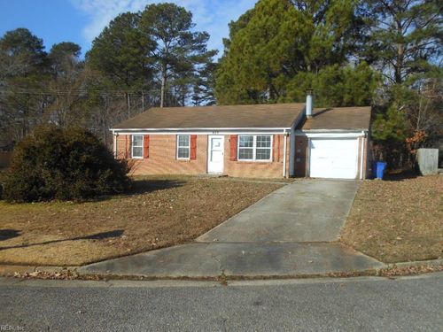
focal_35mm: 29
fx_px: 371
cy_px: 166
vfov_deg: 48.2
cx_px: 222
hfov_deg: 61.7
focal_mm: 5.2
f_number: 3.3
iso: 80
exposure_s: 1/1000
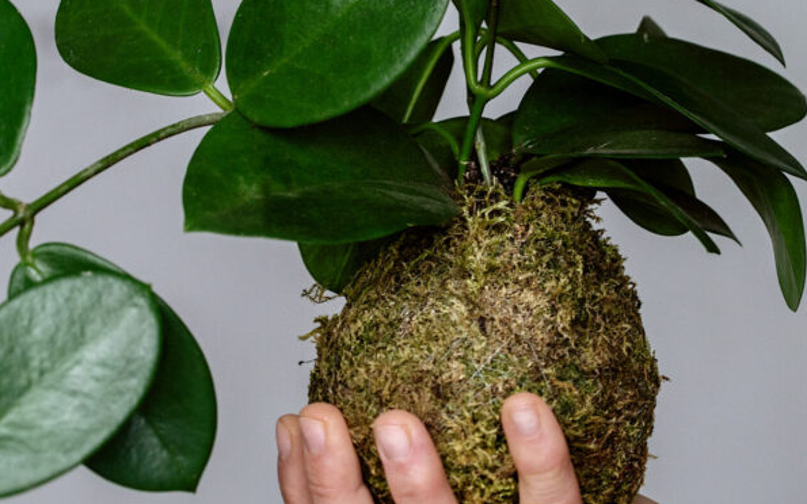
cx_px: 353
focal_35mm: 158
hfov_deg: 13.2
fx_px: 3475
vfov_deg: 8.3
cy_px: 204
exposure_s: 1/80
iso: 500
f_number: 4.5
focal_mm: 90
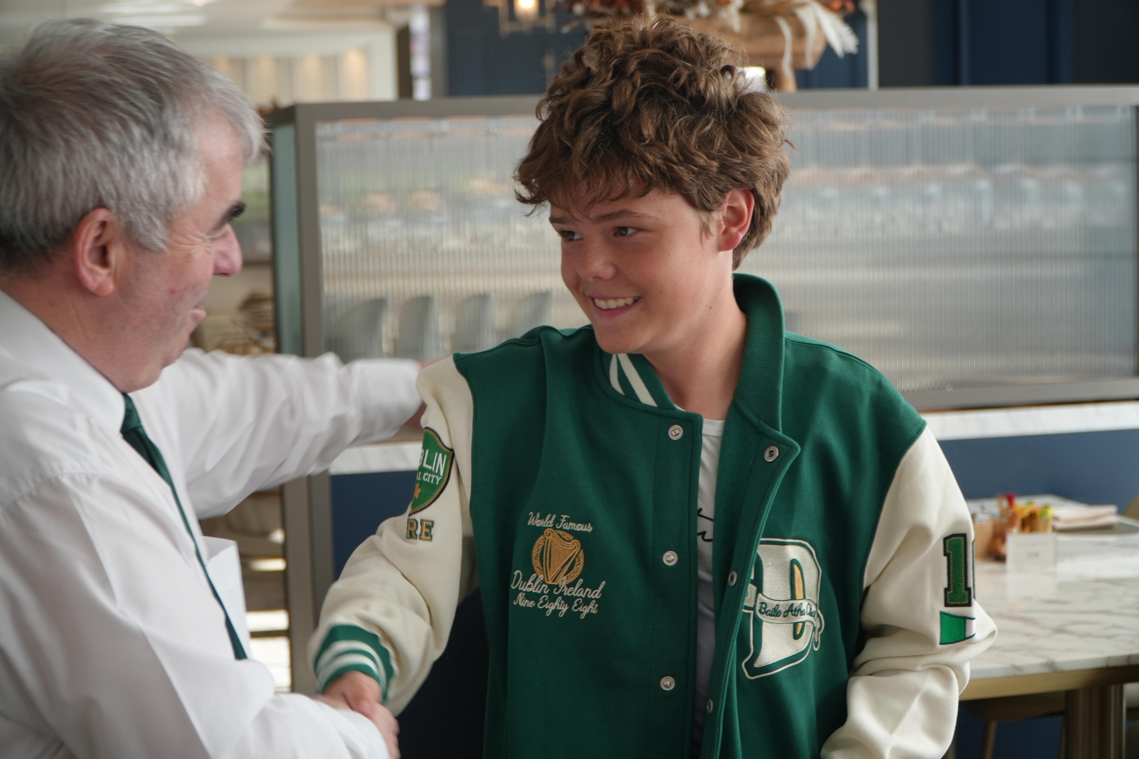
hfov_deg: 32.6
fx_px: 1946
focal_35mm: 62
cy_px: 380
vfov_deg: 22.1
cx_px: 570
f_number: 4
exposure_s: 1/160
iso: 250
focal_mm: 41
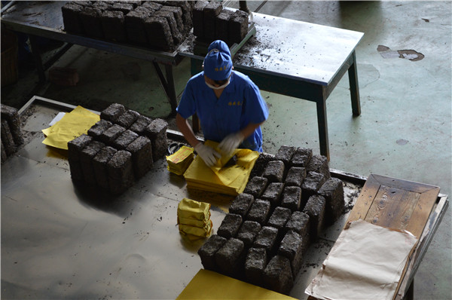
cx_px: 226
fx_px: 1034
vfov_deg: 16.5
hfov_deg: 24.7
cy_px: 150
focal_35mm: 82
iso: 800
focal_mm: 55
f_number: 5.6
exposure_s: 1/15
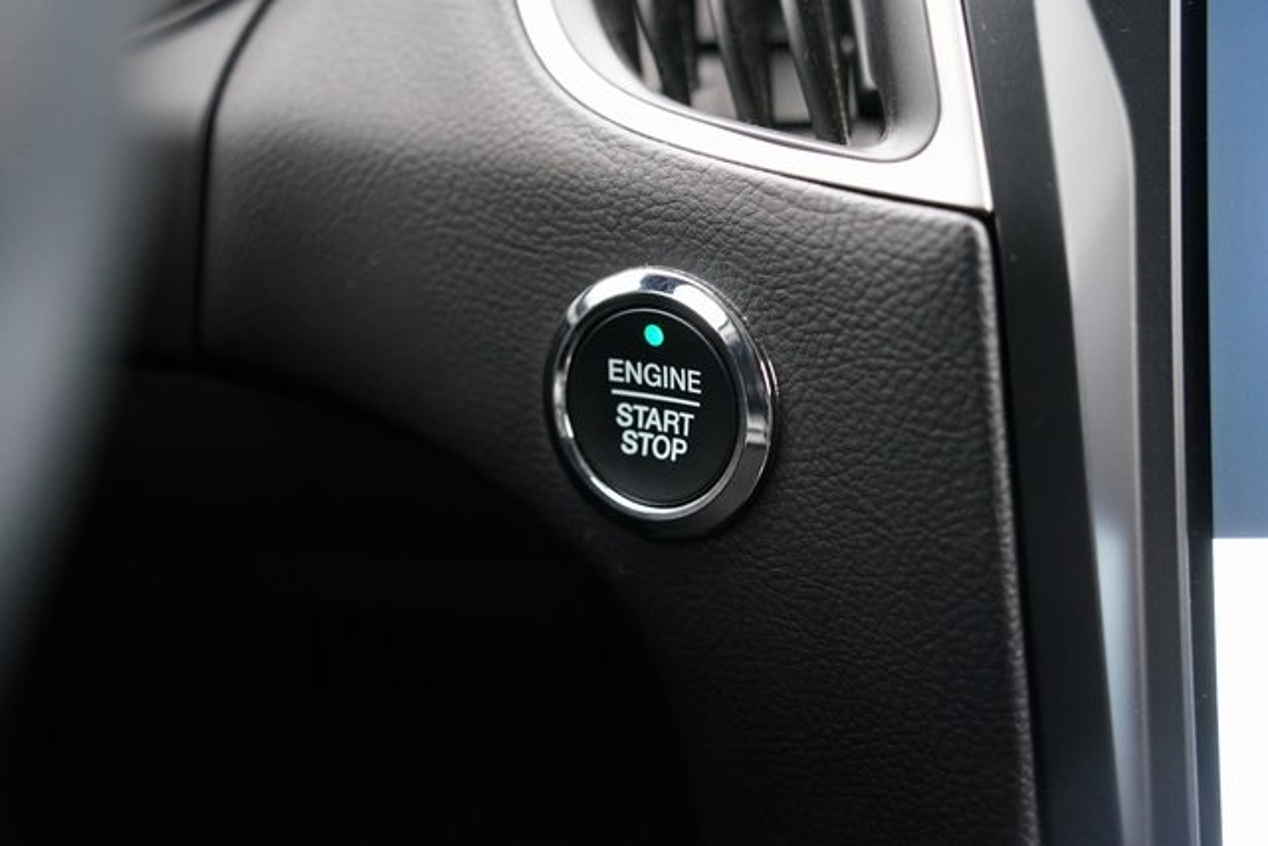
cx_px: 634
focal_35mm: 49
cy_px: 423
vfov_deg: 27.5
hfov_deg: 40.3
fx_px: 1726
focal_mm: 49
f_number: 3.5
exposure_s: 1/60
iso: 2000
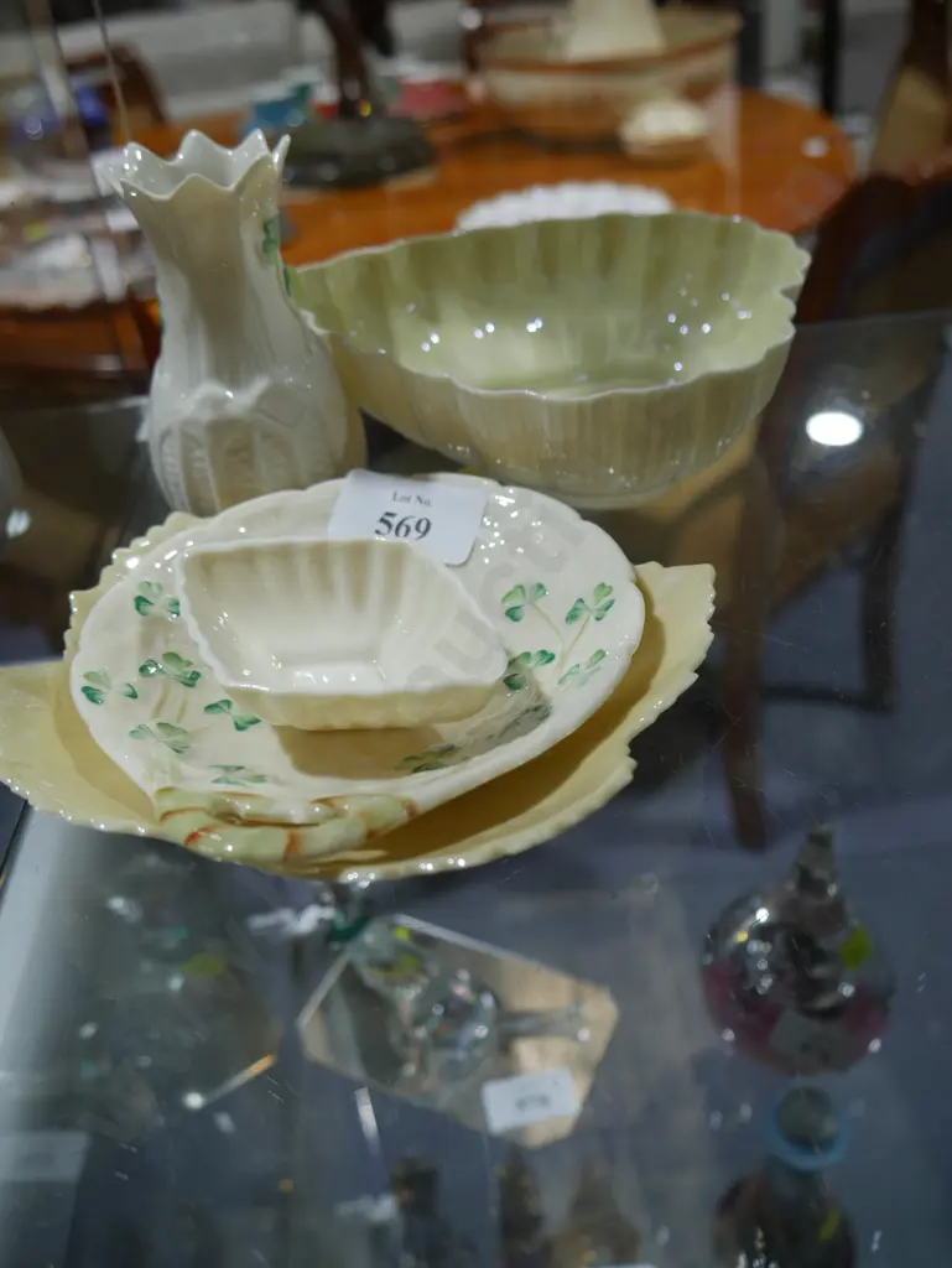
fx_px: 1099
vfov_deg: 59.9
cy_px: 634
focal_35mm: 30
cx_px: 476
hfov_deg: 46.8
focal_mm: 15
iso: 200
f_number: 3.6
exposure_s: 1/100
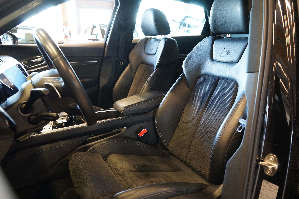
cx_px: 148
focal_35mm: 30
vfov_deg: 43.6
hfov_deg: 61.9
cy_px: 101
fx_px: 249
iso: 2500
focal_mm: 29
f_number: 5
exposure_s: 1/20
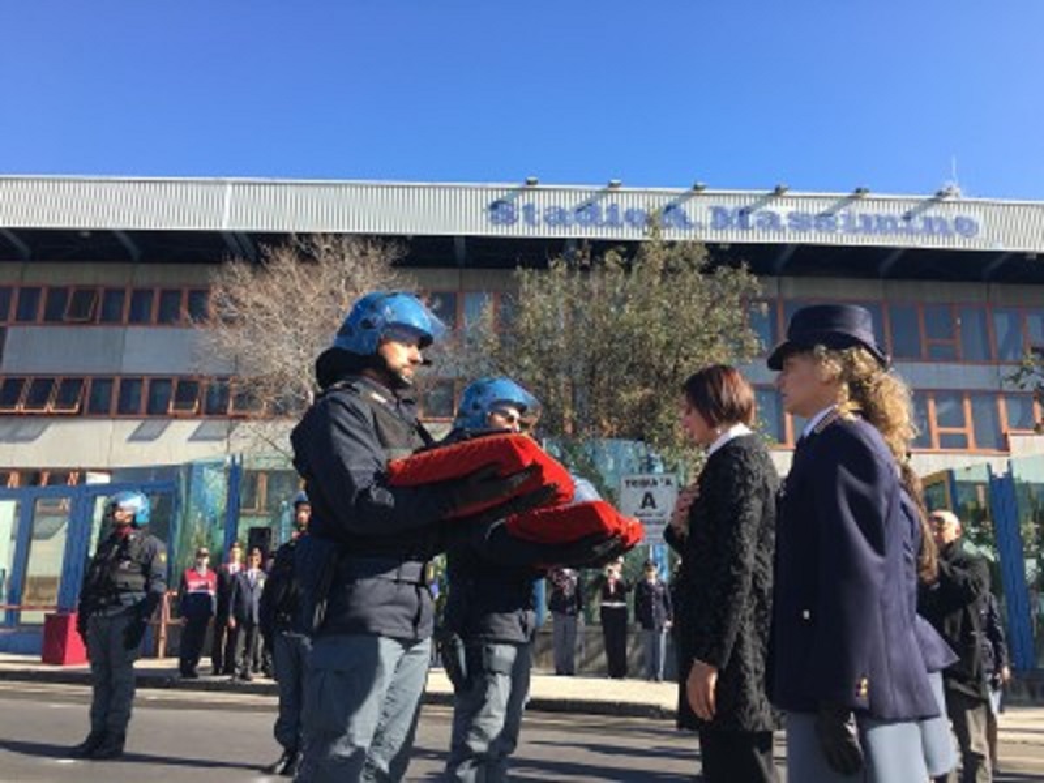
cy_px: 392
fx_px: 875
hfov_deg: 61.7
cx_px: 522
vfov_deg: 48.2
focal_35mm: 29
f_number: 2.2
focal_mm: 4.15
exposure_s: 1/506
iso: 25
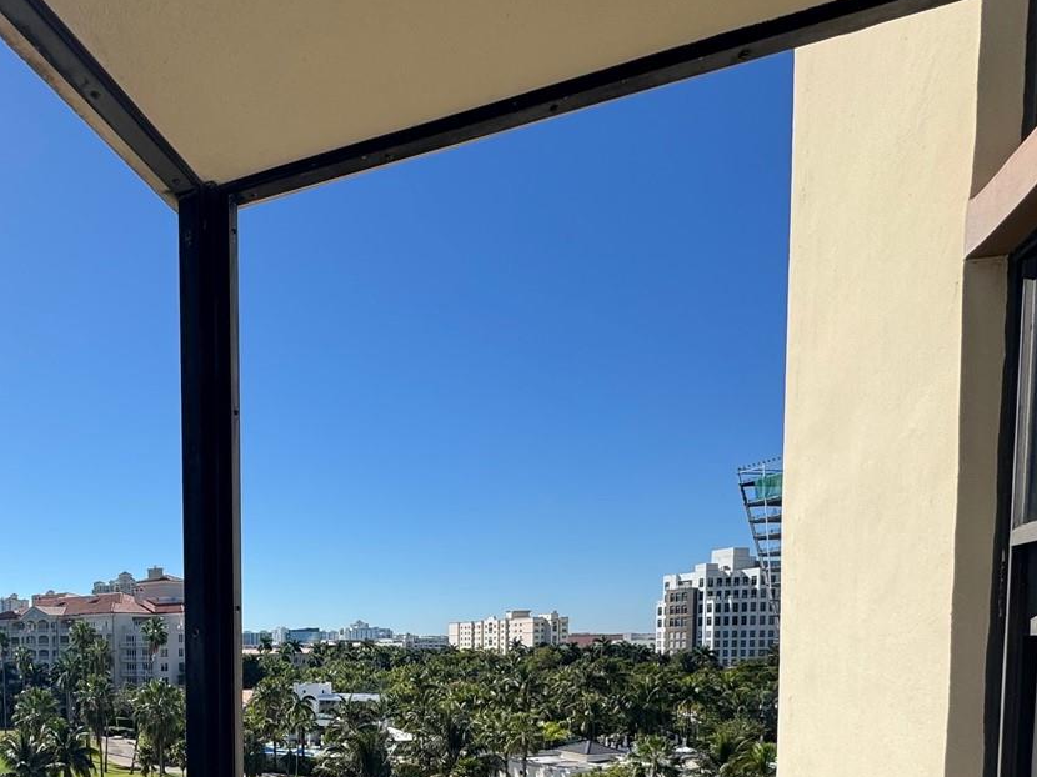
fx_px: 809
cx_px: 199
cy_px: 703
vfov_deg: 46.2
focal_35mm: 27
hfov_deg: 59.8
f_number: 2.2
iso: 50
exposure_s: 1/2273
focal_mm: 2.22
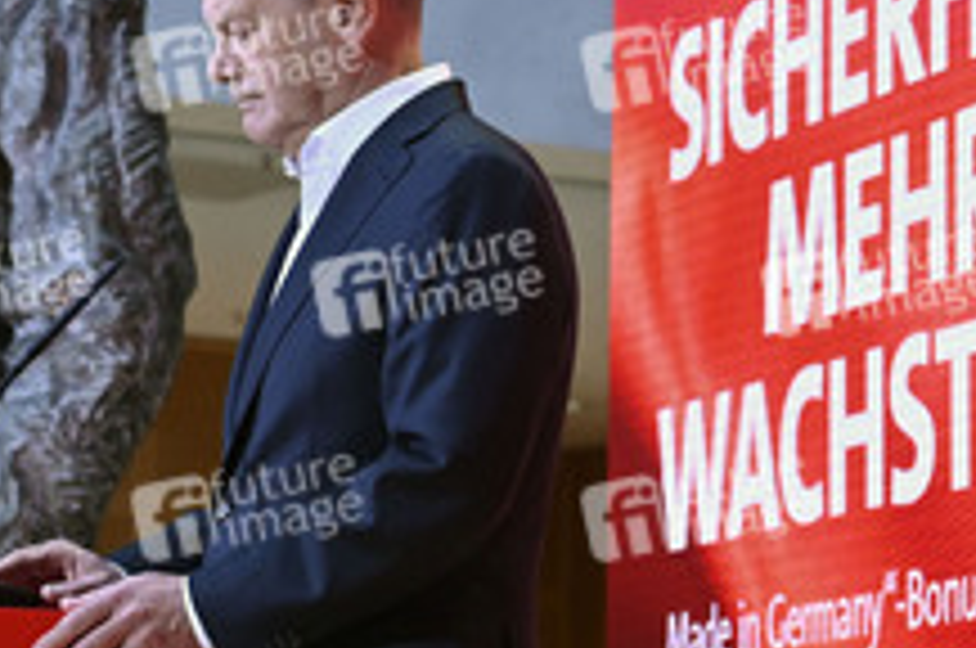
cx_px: 308
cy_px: 171
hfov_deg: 11.5
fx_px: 4846
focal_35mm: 179
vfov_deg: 7.6
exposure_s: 1/800
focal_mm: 86
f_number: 5.6
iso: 6400
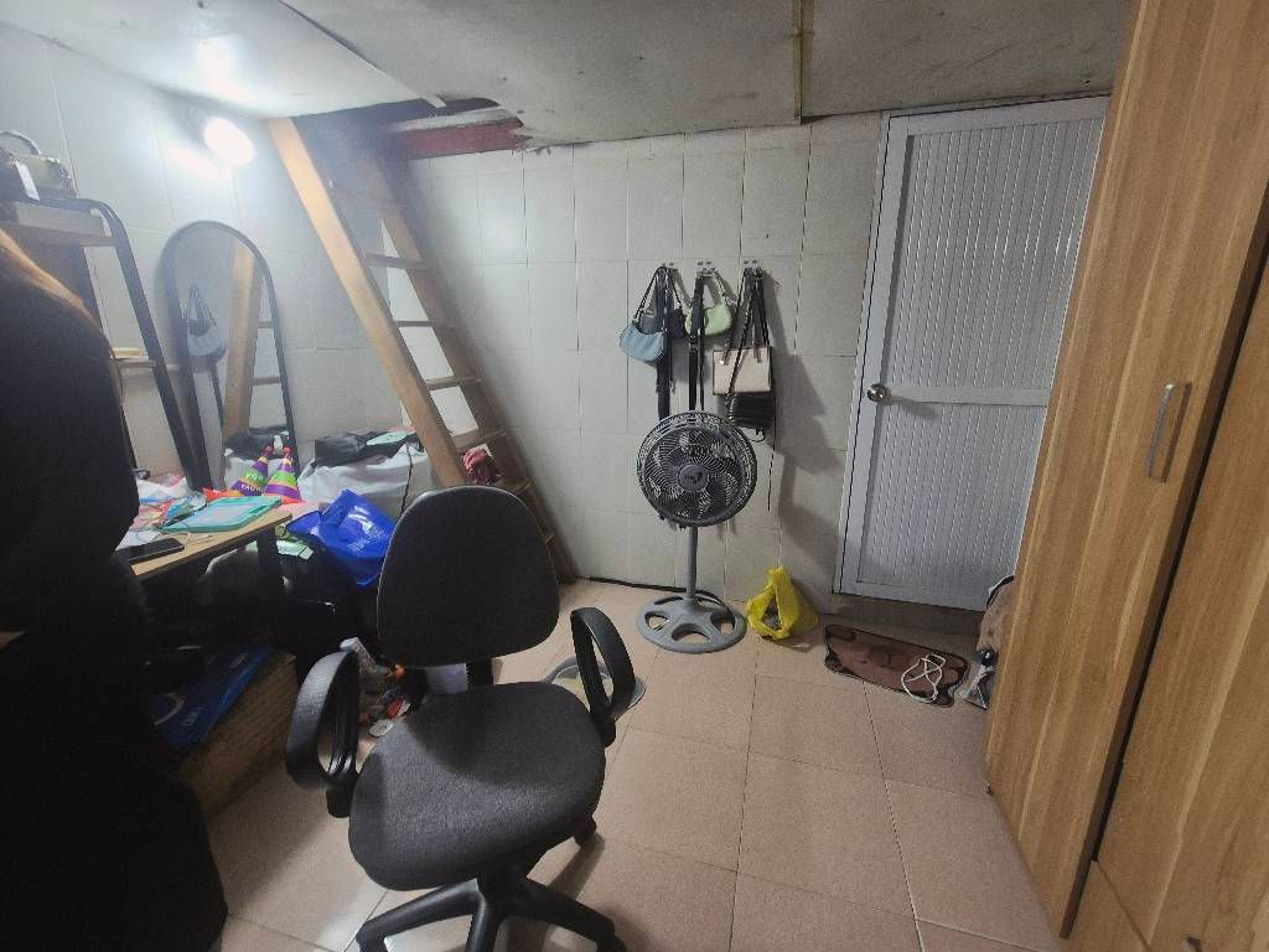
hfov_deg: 106.2
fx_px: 477
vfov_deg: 89.9
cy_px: 476
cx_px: 634
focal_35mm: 13
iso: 250
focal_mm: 2.2
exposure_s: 1/50
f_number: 2.2
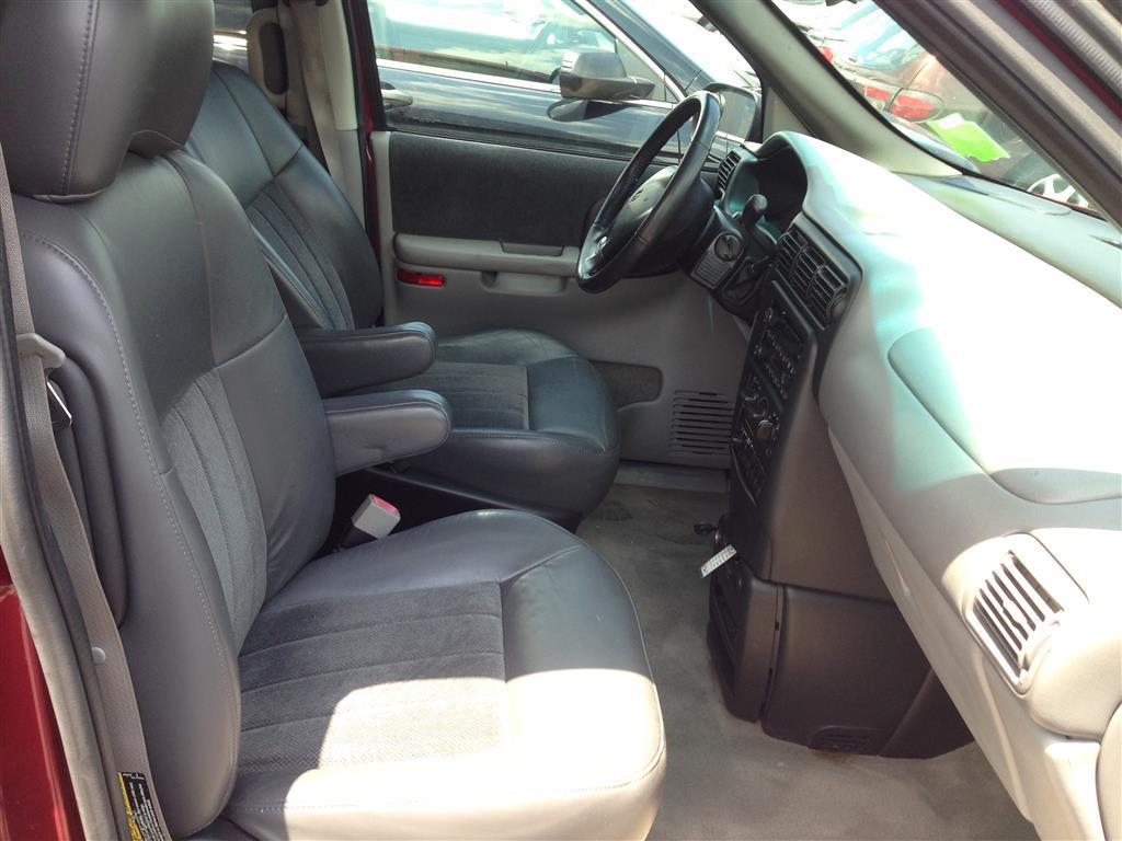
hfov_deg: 55.4
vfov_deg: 42.9
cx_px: 561
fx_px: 1070
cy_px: 420
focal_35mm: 33
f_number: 2.4
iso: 50
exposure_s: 1/141
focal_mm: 4.13
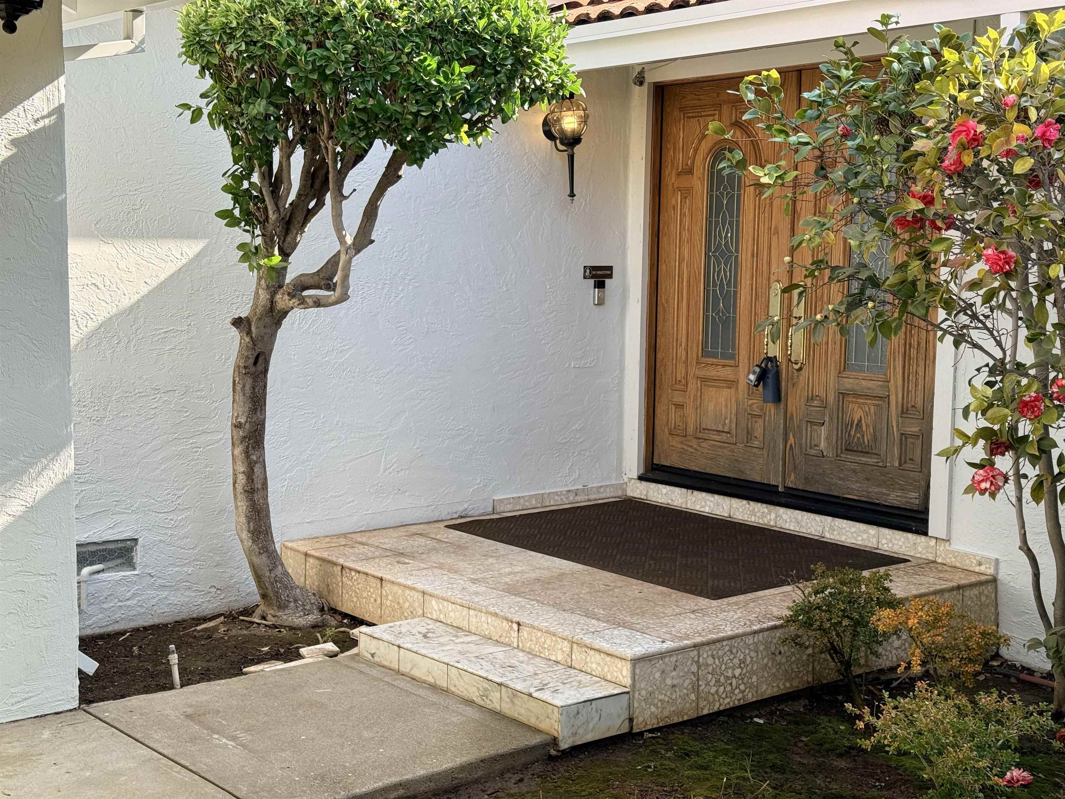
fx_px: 1477
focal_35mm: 48
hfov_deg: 39.7
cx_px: 532
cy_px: 400
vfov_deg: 30.3
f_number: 1.78
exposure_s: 1/828
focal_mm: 6.76
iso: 80
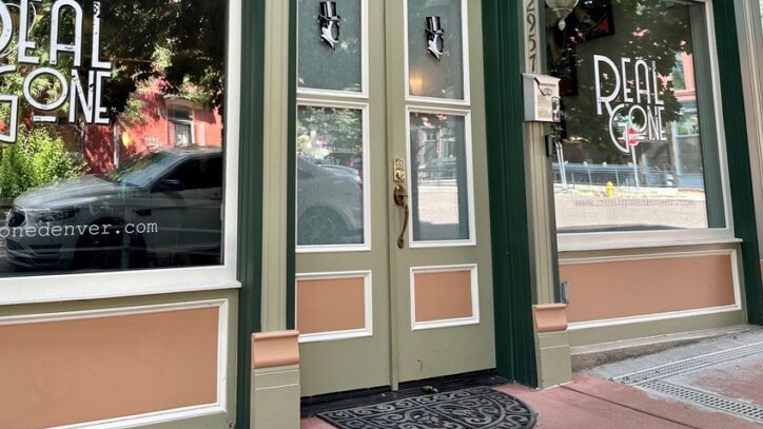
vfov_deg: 31.0
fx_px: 748
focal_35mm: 37
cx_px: 287
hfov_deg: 53.4
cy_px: 73
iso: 64
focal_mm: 6.86
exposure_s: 1/134
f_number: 1.78
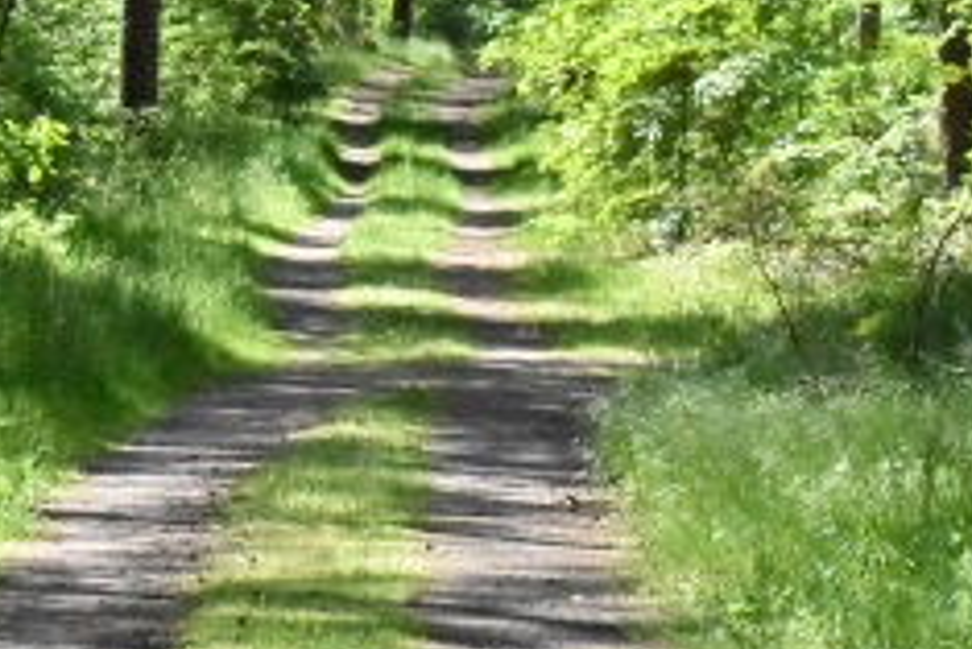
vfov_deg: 4.8
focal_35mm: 287
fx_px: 7761
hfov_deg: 7.2
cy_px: 409
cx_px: 281
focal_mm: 75
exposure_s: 1/8000
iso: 12800
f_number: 11
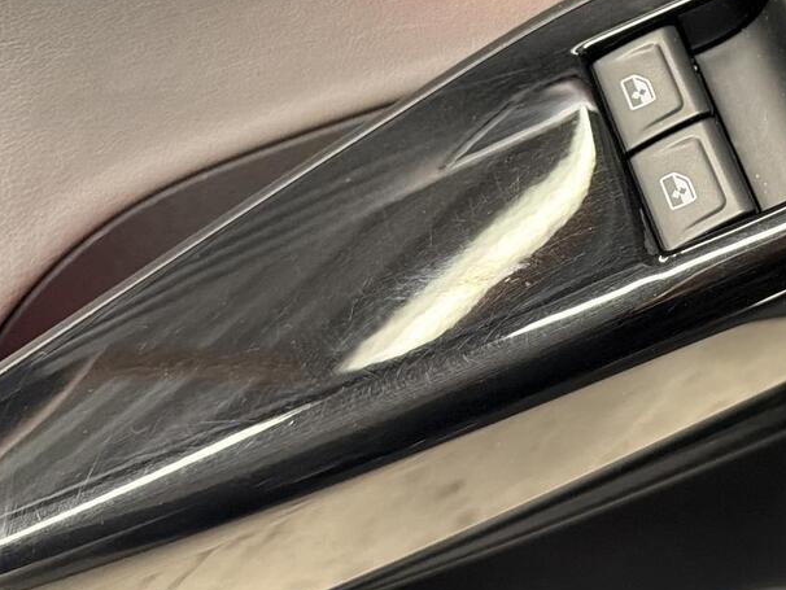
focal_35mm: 57
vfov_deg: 24.9
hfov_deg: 31.1
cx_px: 799
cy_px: 64
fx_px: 1295
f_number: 1.78
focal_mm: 6.76
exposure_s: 1/50
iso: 640
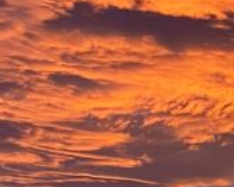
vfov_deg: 9.8
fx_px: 1072
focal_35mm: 155
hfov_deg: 10.9
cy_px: -49
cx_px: 525
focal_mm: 4.25
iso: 125
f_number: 1.8
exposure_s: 1/60
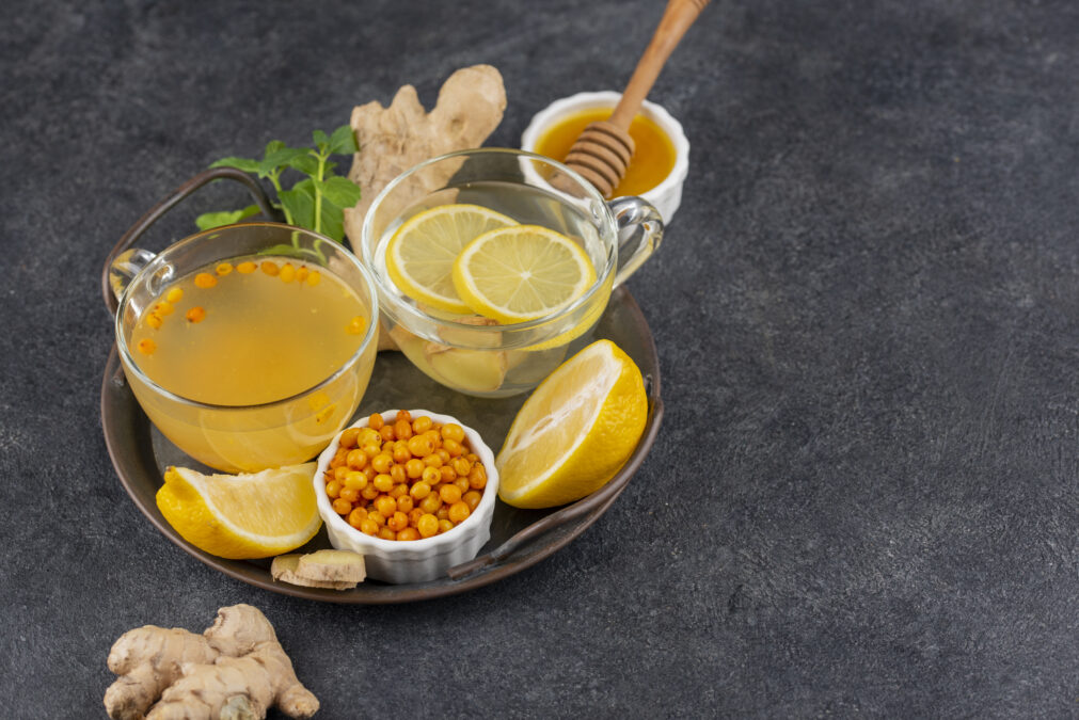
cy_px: 360
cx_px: 540
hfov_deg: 19.4
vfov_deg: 13.1
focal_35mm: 105
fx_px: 3148
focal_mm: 105
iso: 100
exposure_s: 1/100
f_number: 8
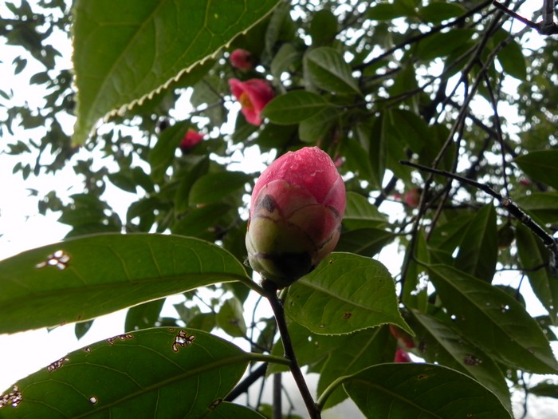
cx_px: 279
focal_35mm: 29
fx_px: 467
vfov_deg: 48.2
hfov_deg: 61.7
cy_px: 210
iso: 320
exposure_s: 1/125
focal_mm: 5.2
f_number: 2.8
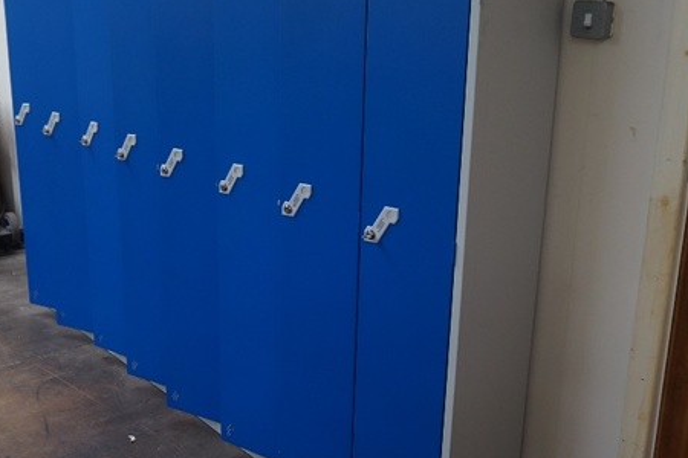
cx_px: 272
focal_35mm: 41
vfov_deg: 32.7
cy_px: 202
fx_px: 780
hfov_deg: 47.3
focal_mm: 17
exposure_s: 1/160
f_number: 4
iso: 640
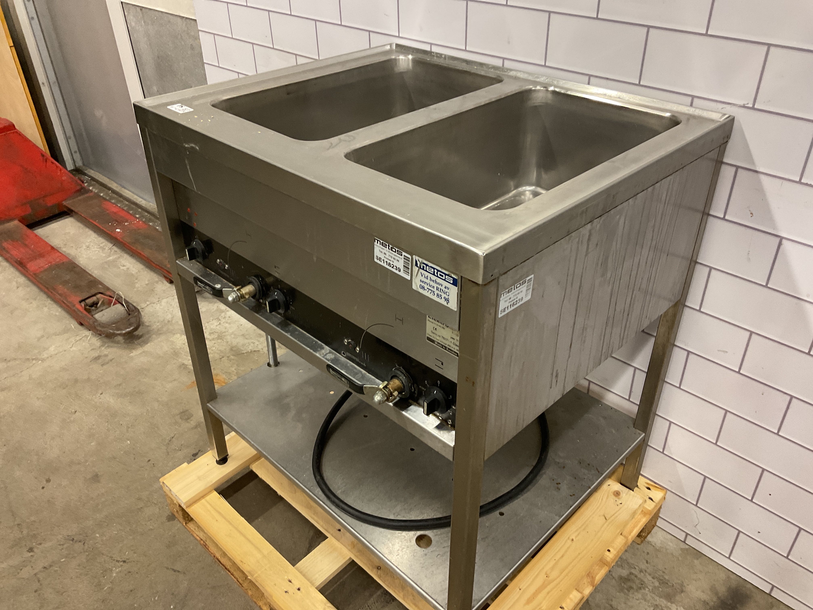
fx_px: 681
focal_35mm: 29
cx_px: 406
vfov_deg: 48.2
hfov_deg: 61.7
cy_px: 305
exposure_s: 1/50
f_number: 1.8
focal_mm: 3
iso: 125
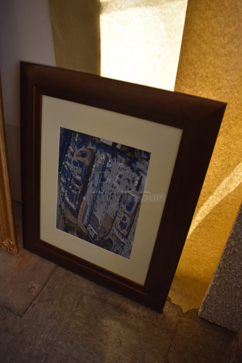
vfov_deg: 67.3
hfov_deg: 48.0
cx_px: 121
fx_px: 272
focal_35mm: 27
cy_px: 182
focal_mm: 18
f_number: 3.5
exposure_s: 1/250
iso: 450
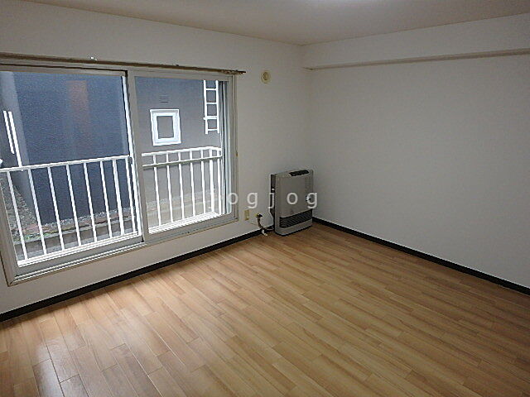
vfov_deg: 63.4
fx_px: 322
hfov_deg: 79.0
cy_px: 198
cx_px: 265
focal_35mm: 21
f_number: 3.5
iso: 250
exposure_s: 1/30
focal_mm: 3.7
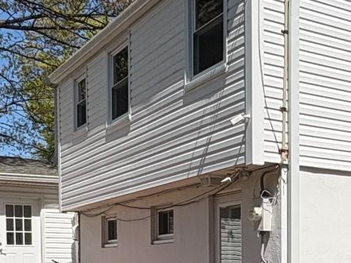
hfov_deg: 28.8
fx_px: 659
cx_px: 304
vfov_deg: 21.4
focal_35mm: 65
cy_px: 292
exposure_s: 1/3390
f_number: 2.2
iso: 50
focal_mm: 2.22
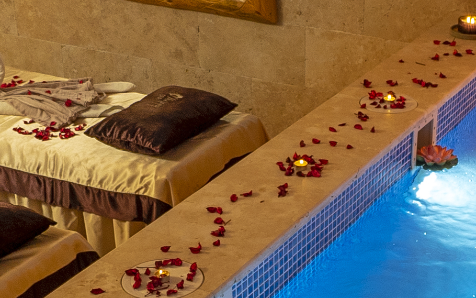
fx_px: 986
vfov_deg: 16.8
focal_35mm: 76
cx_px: 303
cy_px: 292
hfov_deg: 27.0
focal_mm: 16
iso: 400
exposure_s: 1/25
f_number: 4.5
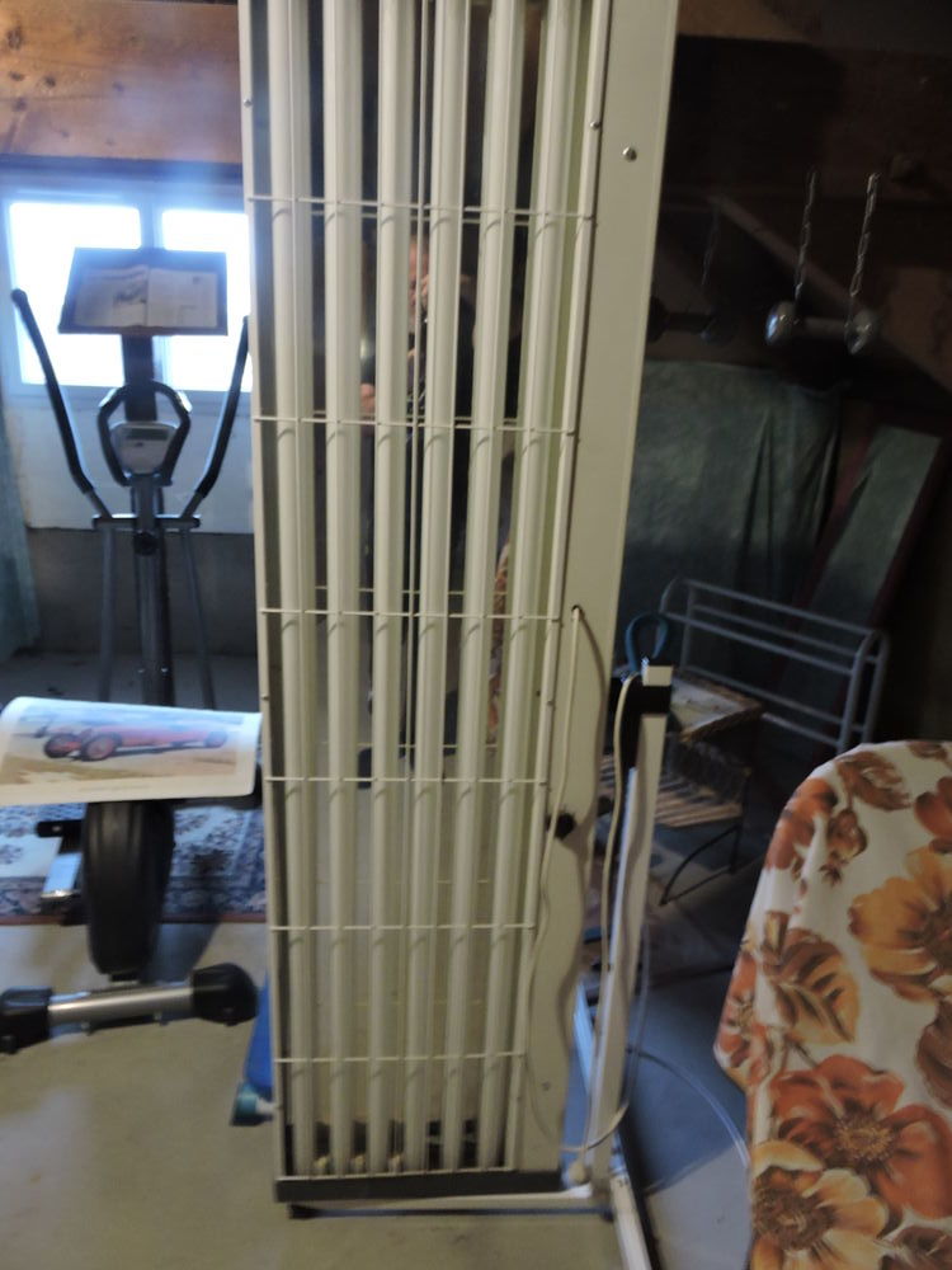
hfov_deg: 56.8
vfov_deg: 71.6
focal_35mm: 24
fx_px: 880
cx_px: 476
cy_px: 635
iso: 400
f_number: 3.3
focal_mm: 4.3
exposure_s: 1/8
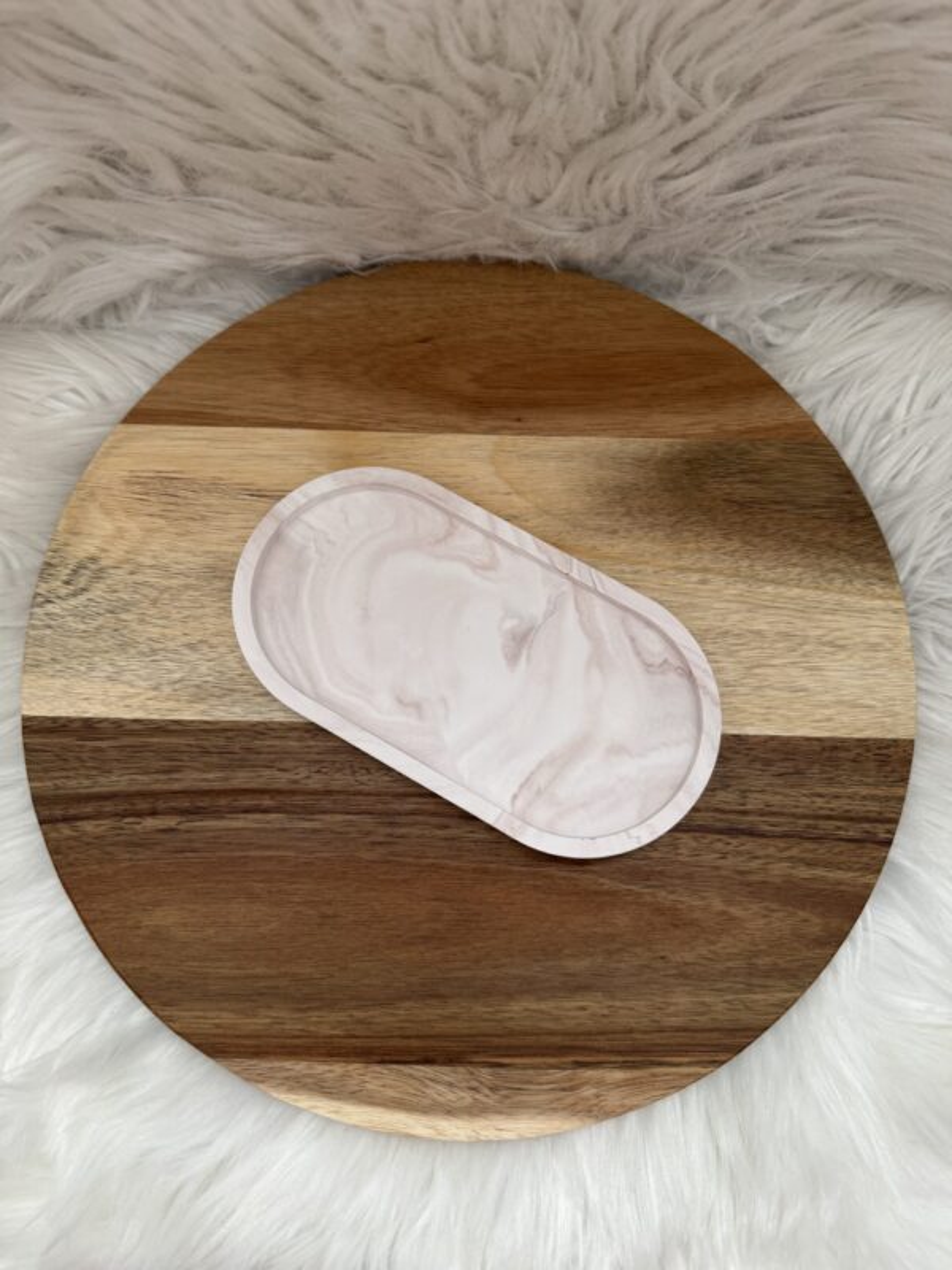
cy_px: 635
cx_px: 476
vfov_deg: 71.6
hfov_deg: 56.8
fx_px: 880
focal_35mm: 24
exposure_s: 1/121
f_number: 1.78
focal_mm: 6.86
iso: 100
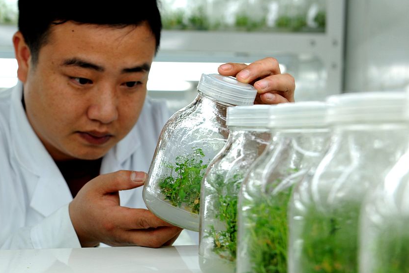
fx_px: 852
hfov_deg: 26.7
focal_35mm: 75
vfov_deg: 18.1
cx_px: 117
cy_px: 193
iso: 250
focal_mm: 52
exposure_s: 1/100
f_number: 5
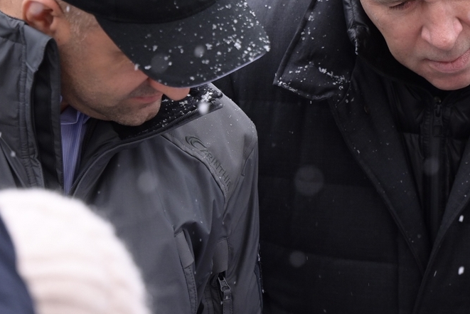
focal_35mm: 334
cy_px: 114
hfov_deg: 6.2
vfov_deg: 4.1
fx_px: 4361
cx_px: 465
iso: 640
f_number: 2.8
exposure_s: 1/250
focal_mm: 115
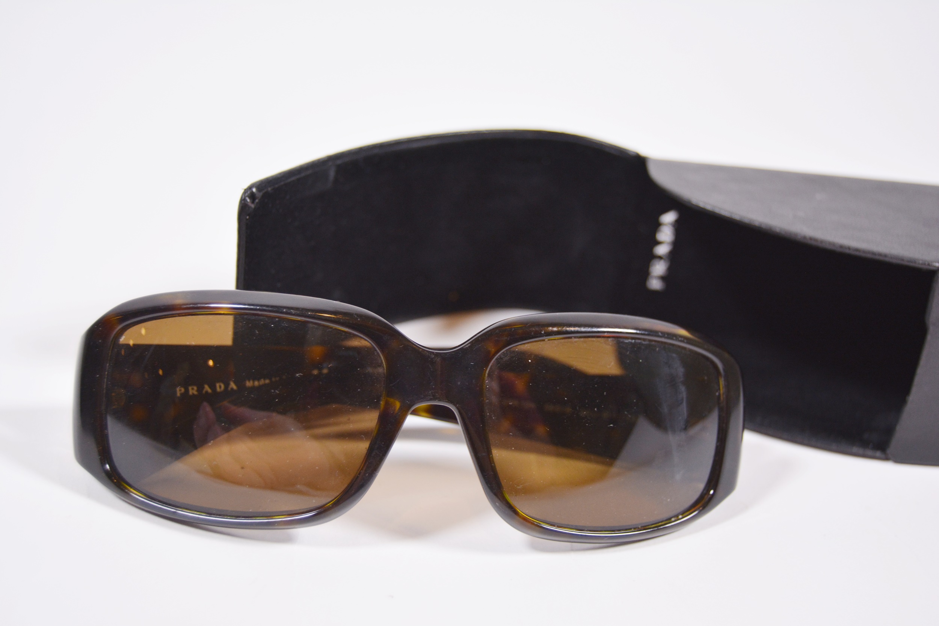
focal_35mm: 48
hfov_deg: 41.1
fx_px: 1252
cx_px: 470
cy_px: 313
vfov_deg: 28.1
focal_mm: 32
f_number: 4.5
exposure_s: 1/80
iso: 400
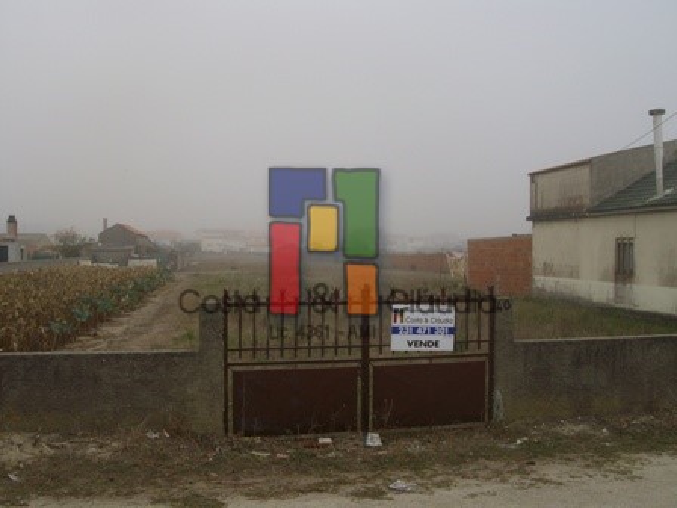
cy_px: 254
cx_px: 338
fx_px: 704
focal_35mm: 36
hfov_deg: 51.4
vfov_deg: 39.7
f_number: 4.8
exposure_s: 1/250
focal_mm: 6
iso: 80
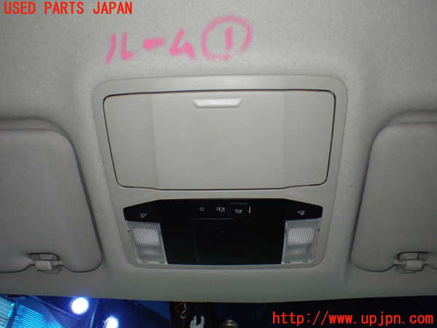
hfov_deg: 60.0
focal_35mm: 30
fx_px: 379
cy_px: 164
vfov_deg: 46.8
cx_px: 218
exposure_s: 1/40
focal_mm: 5.4
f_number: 2.3
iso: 800
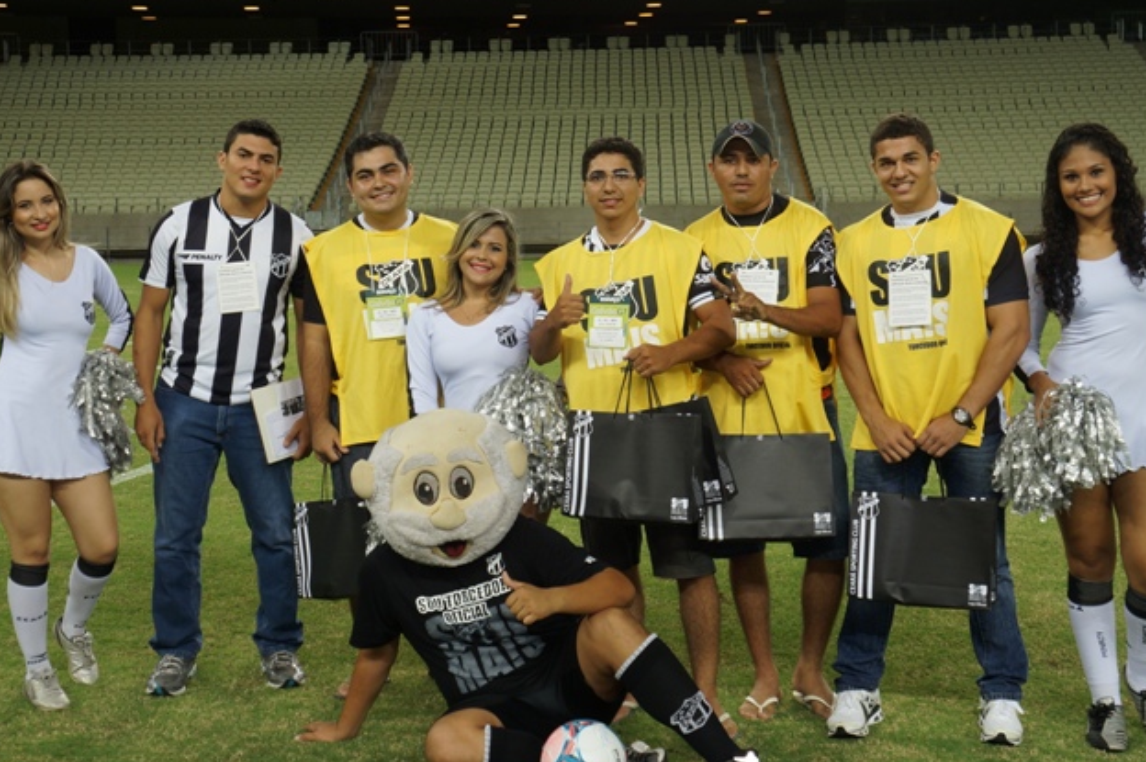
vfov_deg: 22.7
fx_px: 1897
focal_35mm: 60
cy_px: 329
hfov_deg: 33.6
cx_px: 551
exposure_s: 1/100
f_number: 6.3
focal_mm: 31
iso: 200
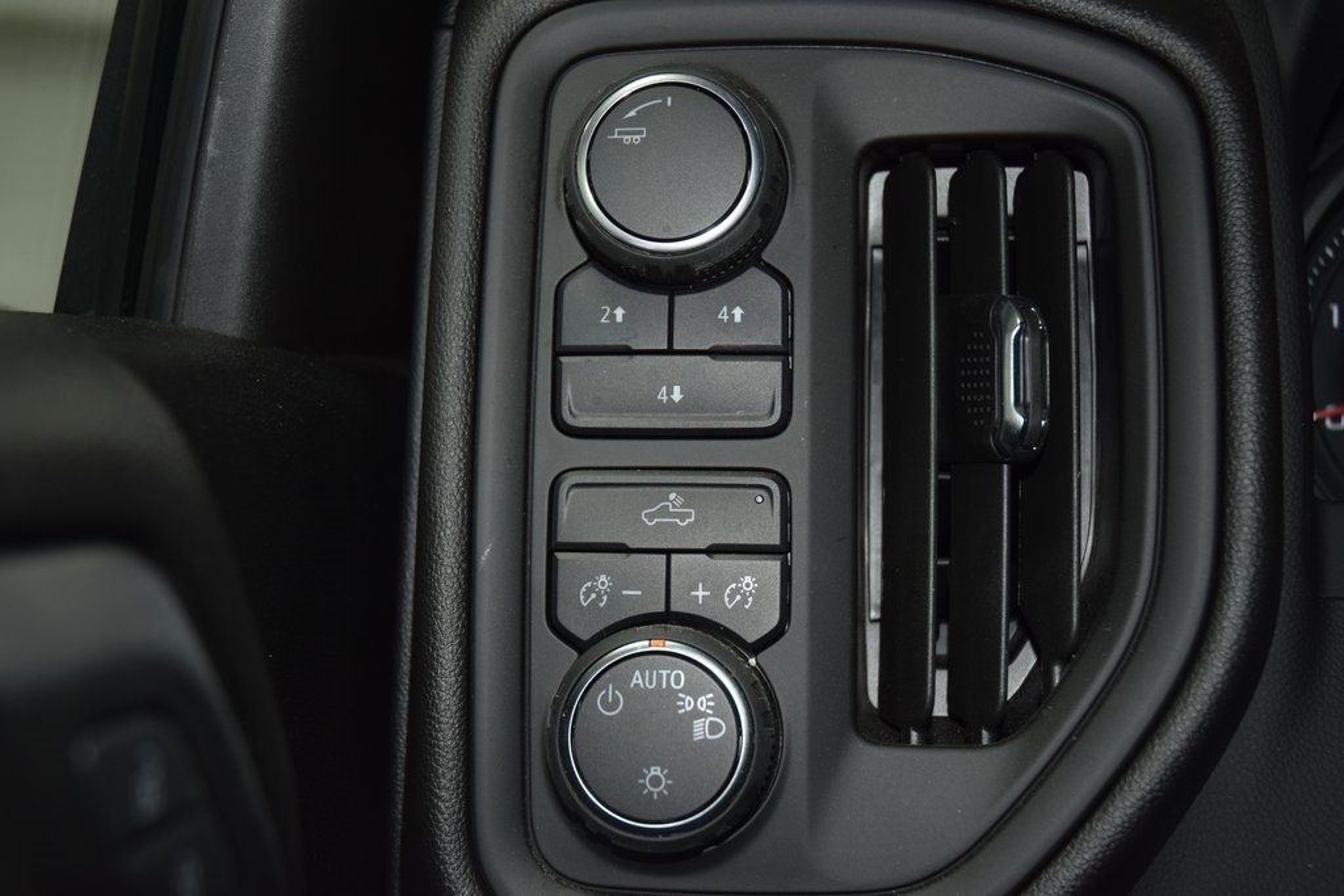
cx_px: 672
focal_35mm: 52
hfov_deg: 37.8
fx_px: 1960
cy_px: 448
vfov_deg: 25.8
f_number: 4.2
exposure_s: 1/50
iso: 560
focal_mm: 35
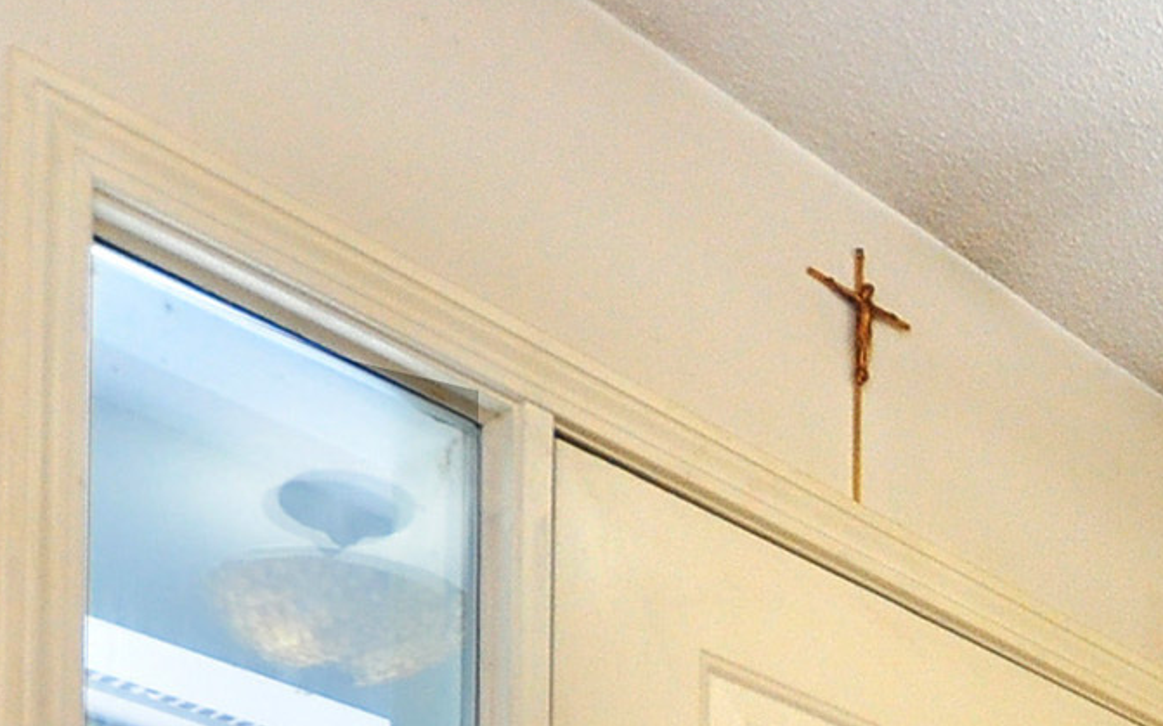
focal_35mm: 66
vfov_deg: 14.8
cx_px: 1354
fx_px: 2091
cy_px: 1591
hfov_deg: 27.7
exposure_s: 1/125
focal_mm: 10
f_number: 3.5
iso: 500
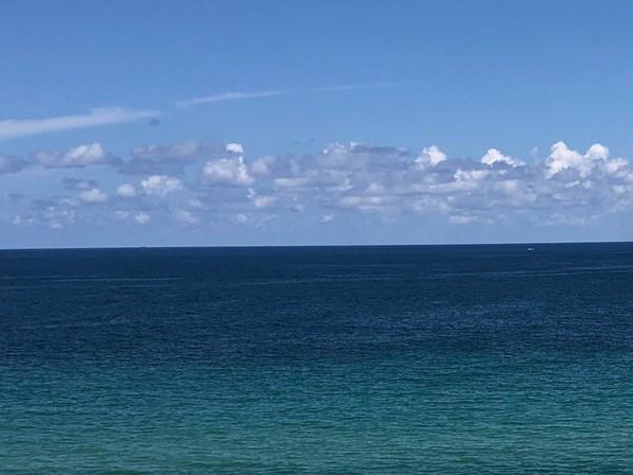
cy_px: 553
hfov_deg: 25.6
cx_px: 490
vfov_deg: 18.7
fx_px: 1372
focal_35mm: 75
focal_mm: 3.99
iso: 20
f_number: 1.8
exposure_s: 1/2857
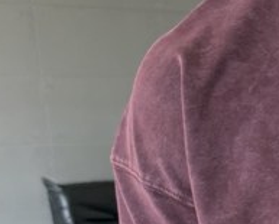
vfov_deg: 14.0
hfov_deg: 18.3
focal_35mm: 97
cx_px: 370
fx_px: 802
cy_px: 413
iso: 100
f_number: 1.78
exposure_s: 1/131
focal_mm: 6.76
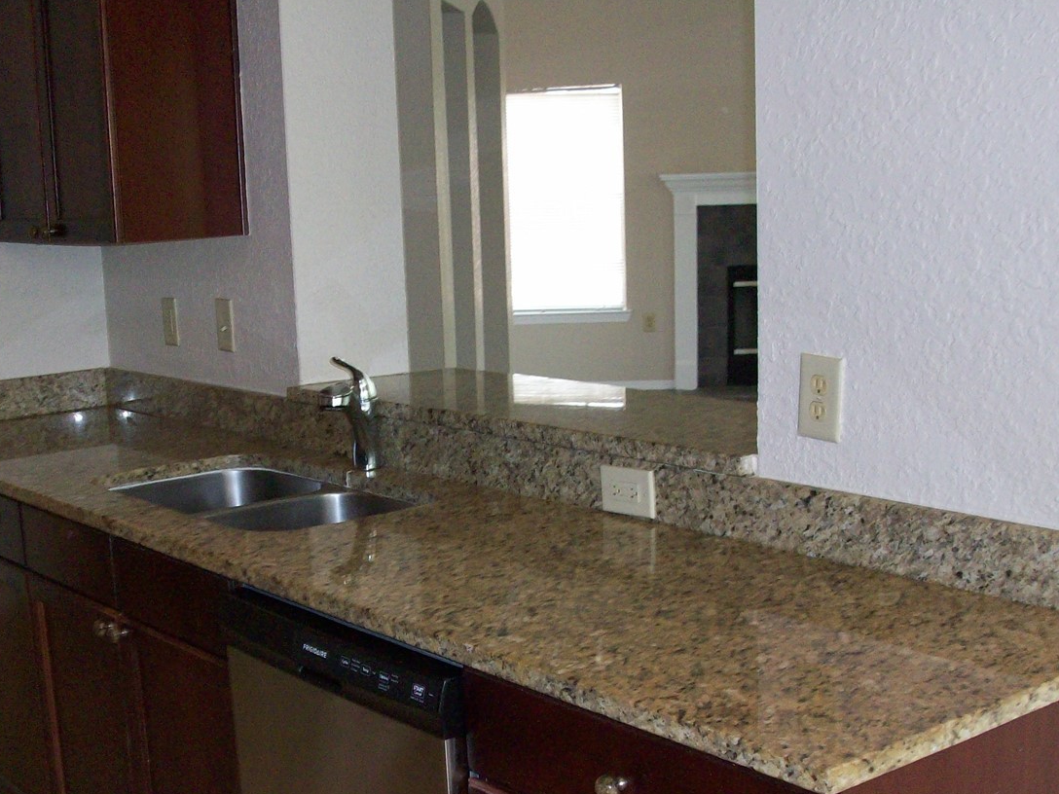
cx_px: 515
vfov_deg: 29.1
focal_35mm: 50
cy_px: 465
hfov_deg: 38.2
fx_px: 1530
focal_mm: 5.7
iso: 160
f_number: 2.8
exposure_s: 1/60
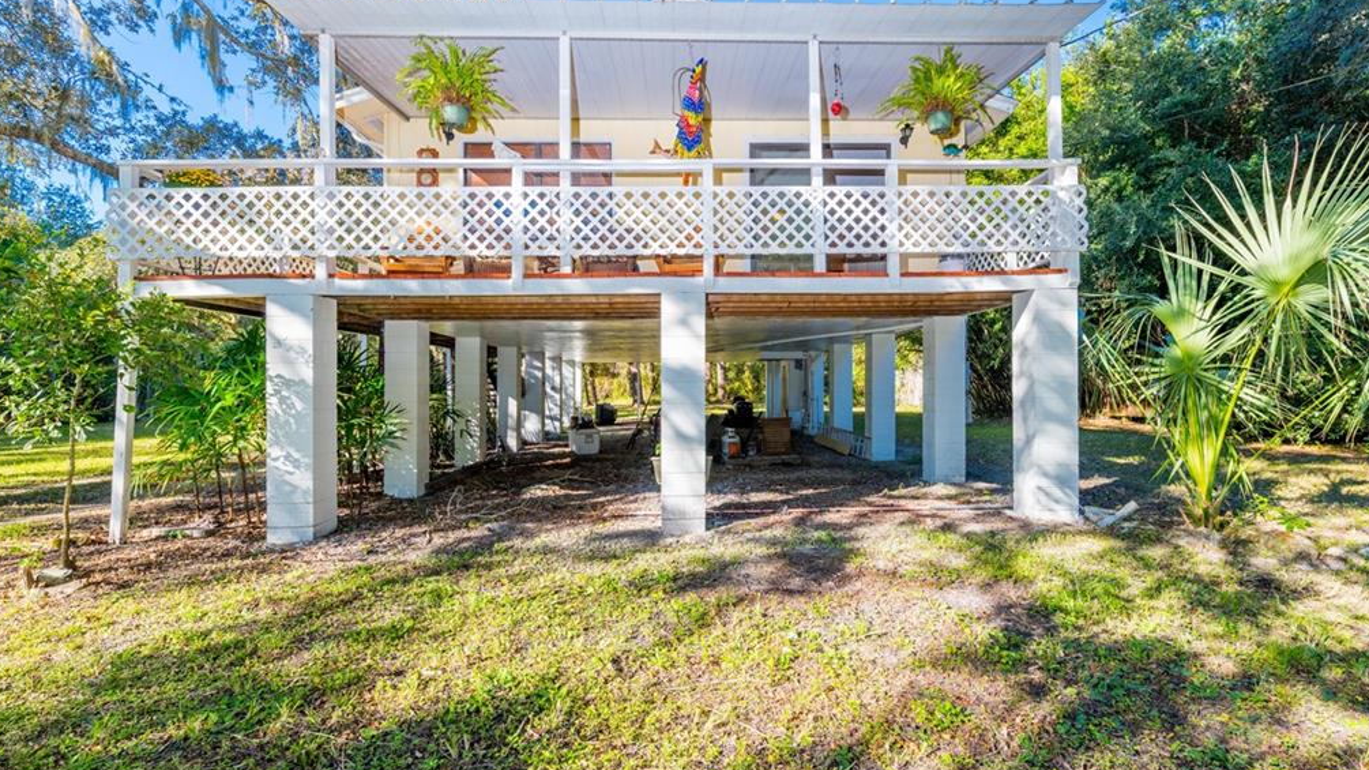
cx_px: 680
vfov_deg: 67.0
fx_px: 581
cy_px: 402
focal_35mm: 16
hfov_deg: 99.4
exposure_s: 1/250
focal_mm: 15
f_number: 7.1
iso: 320
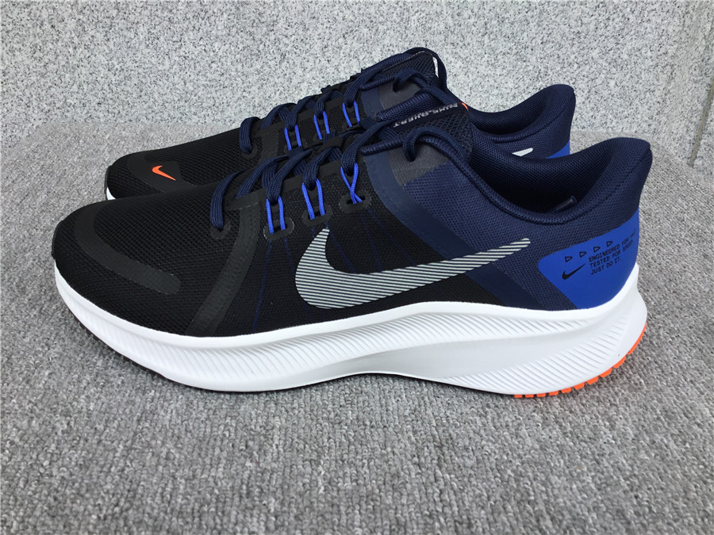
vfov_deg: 45.4
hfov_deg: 58.4
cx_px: 357
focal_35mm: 31
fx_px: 639
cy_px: 268
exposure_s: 1/394
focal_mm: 3.3
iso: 25
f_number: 2.4
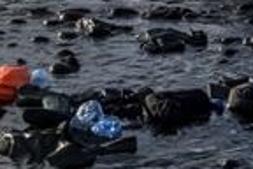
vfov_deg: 10.9
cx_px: 260
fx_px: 885
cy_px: 73
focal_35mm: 126
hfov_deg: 15.9
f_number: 20
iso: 640
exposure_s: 1/250
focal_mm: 18.5
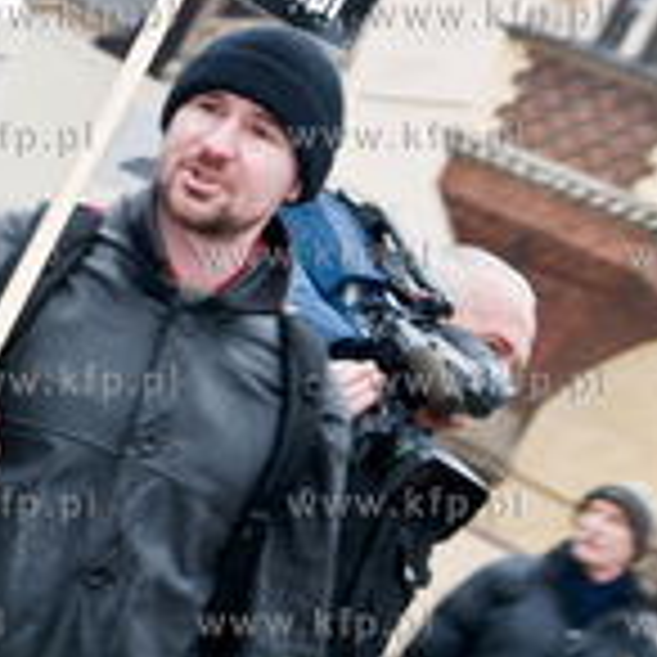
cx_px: -212
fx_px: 3006
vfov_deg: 12.4
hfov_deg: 12.1
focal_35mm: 140
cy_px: 72
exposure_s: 1/60
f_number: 5.6
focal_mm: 40
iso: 400
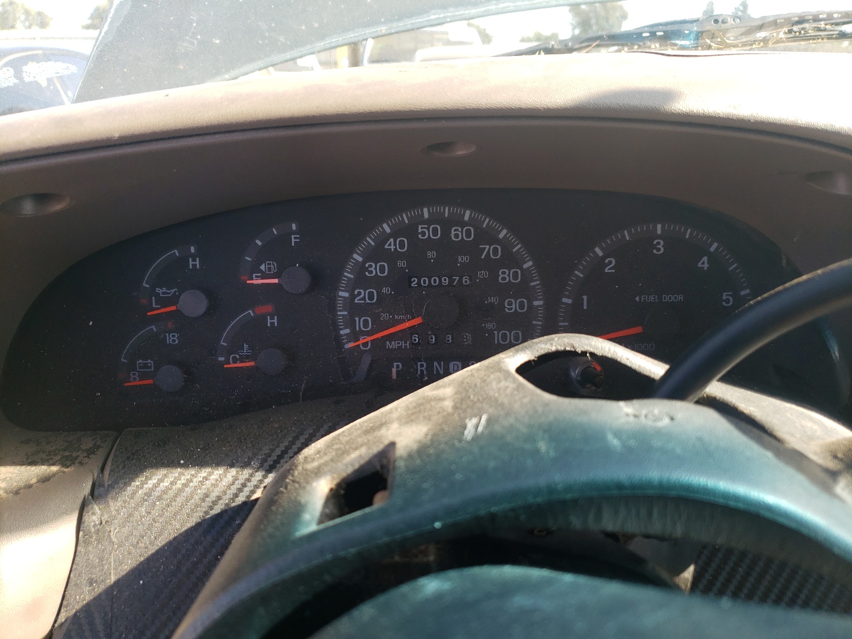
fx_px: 640
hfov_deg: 67.3
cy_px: 320
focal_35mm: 26
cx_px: 426
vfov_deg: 53.1
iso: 50
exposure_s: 1/204
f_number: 1.5
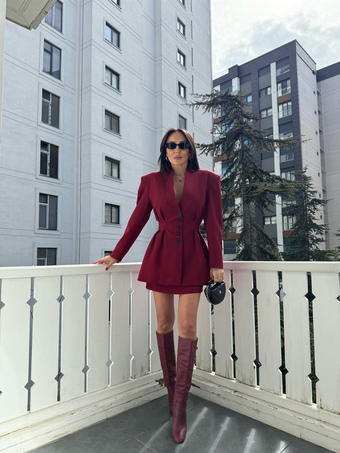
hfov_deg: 56.8
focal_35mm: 24
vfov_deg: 71.6
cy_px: 226
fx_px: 314
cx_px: 170
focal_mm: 6.76
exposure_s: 1/2174
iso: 80
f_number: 1.78
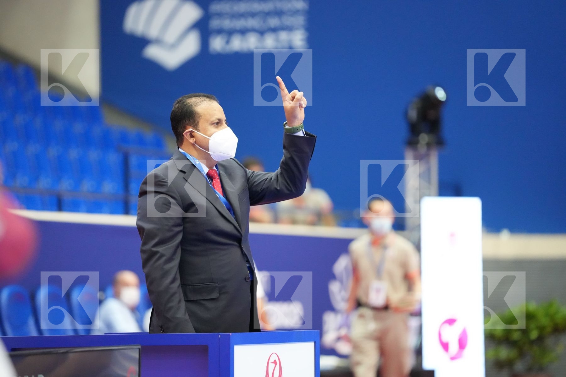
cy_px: 188
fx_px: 3144
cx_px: 283
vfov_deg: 6.9
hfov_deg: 10.3
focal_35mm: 200
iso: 8000
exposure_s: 1/1000
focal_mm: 200
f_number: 2.8
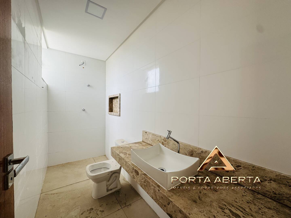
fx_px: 118
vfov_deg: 85.7
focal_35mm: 14
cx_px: 146
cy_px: 109
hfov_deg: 102.1
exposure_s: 1/149
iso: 40
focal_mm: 2.22
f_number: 2.2
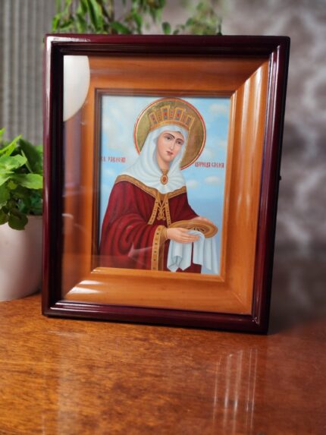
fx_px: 289
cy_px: 218
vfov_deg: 73.9
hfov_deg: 58.9
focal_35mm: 23
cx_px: 163
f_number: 1.8
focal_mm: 5.4
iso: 200
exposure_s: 1/100
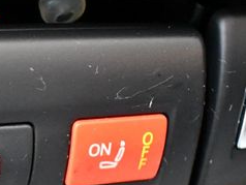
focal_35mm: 93
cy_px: 184
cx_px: -40
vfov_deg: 15.6
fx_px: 662
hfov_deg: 19.9
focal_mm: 18
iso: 7200
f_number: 3.5
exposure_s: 1/60
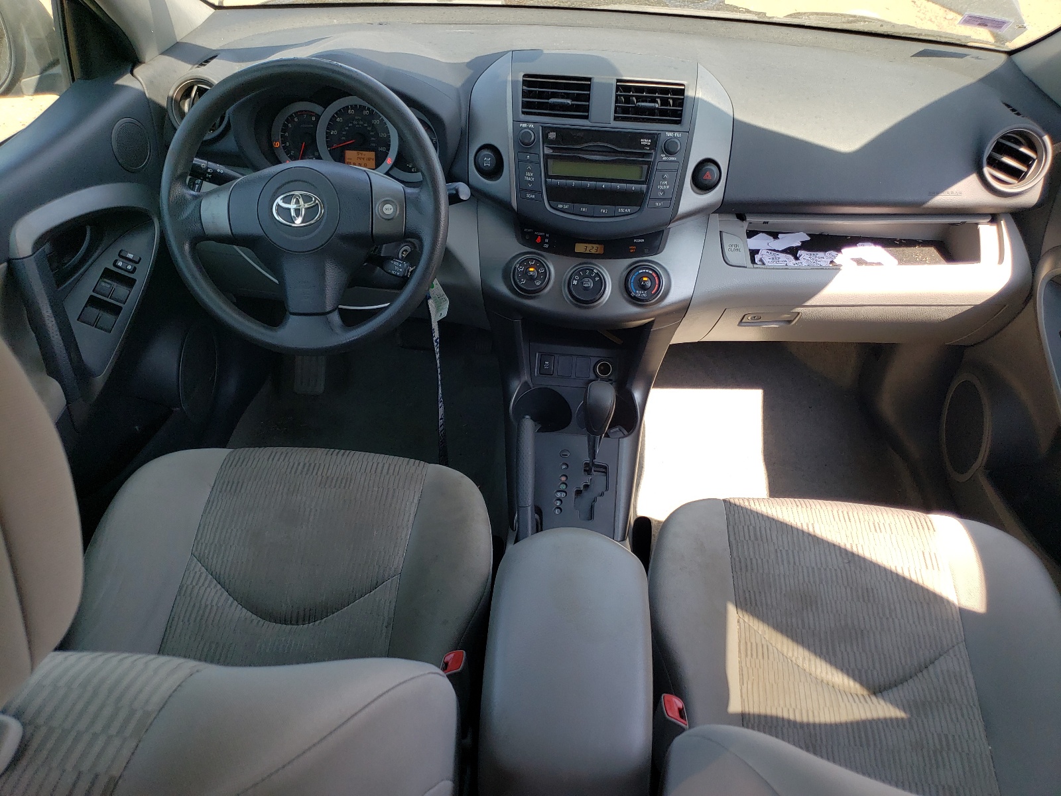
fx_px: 797
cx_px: 530
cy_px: 398
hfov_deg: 67.3
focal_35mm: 26
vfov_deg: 53.1
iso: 50
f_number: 1.5
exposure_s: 1/417
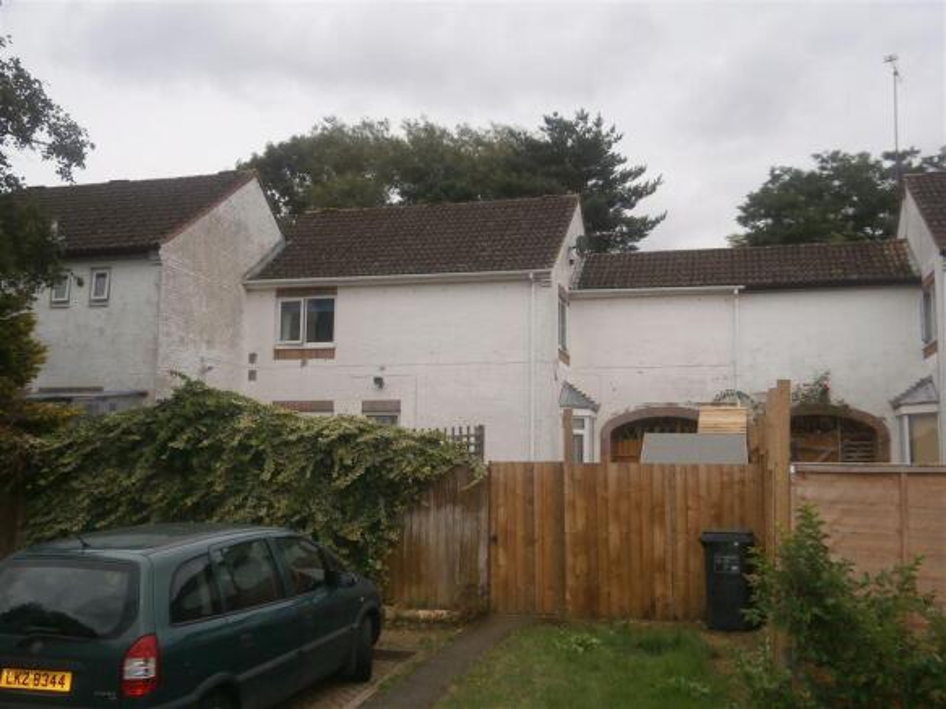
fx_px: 984
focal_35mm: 36
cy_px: 354
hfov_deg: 51.4
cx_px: 473
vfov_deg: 39.6
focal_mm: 6.4
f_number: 3.1
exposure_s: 1/800
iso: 80
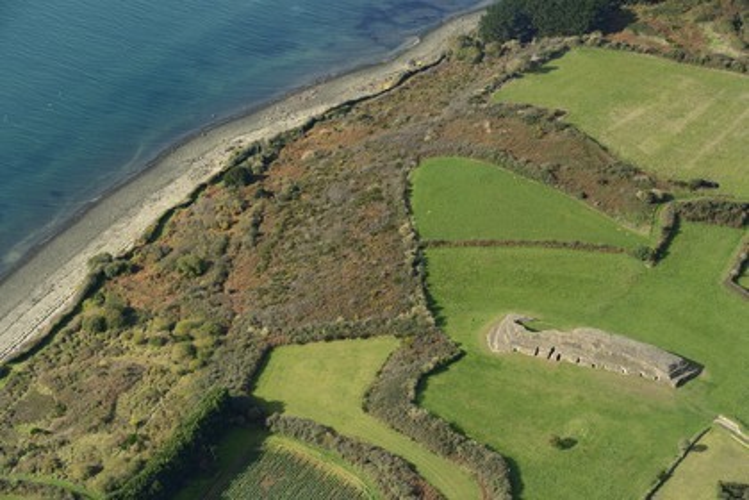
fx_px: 2288
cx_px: 374
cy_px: 250
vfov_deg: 12.5
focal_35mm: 110
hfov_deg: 18.6
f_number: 8
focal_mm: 110
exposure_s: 1/1250
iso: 800
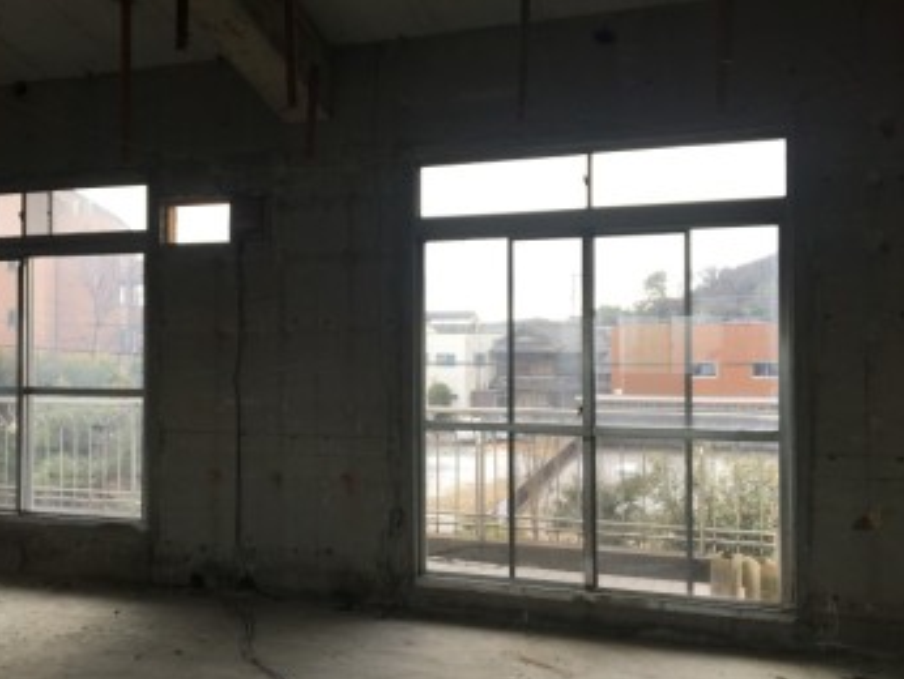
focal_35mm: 36
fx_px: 941
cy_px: 336
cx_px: 379
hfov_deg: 51.1
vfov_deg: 39.7
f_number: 2.2
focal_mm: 4.15
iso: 25
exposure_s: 1/60
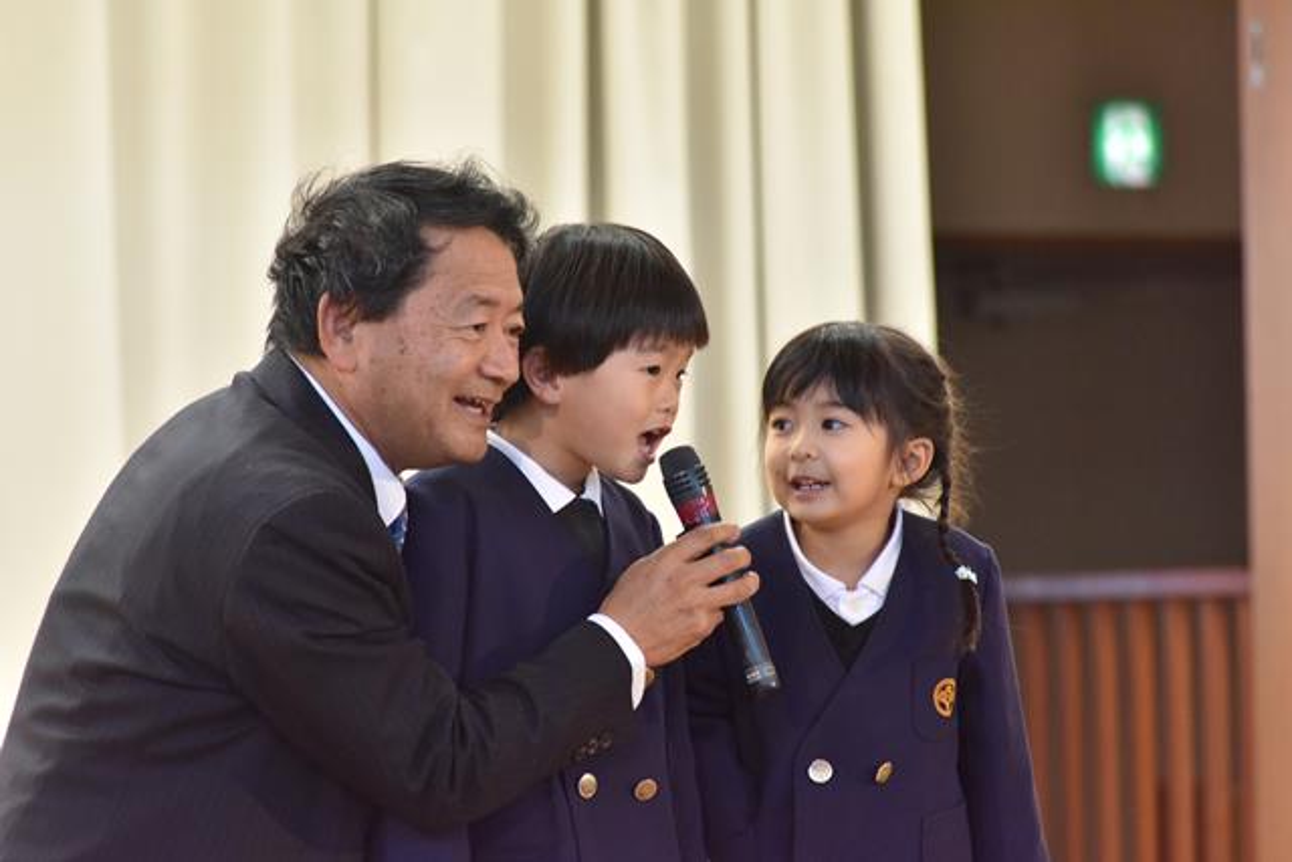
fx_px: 9692
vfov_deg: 5.1
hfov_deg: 7.6
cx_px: 646
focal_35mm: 270
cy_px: 431
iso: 5000
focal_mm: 270
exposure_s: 1/200
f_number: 8
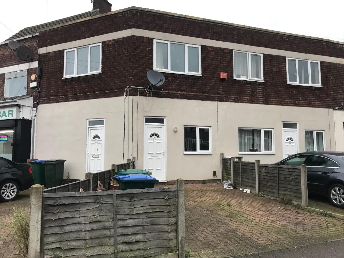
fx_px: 278
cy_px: 129
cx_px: 172
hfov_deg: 63.4
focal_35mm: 28
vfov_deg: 49.7
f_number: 1.8
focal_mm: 3.99
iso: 20
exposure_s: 1/156
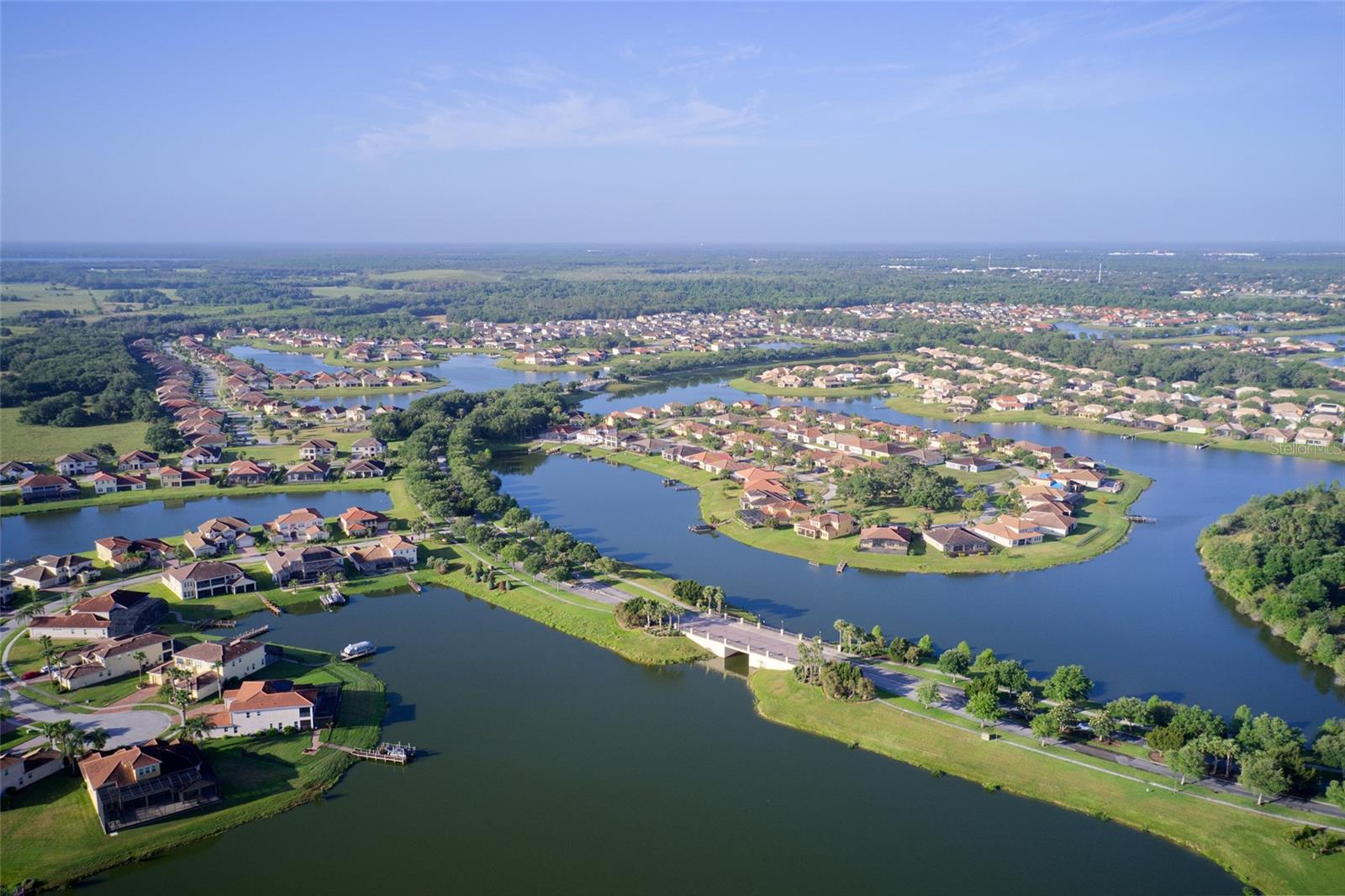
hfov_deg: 65.5
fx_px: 1046
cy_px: 448
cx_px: 672
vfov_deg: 46.4
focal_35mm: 28
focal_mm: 10.3
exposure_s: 1/640
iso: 100
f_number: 4
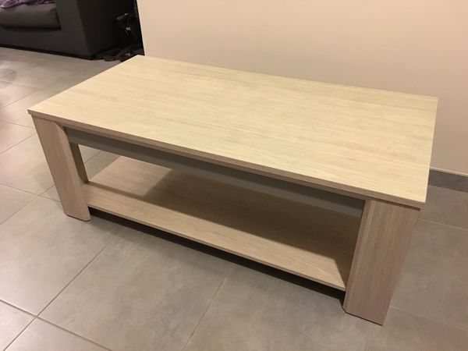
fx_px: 392
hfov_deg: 61.7
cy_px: 176
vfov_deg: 48.2
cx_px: 234
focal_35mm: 29
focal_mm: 4.15
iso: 320
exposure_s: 1/17
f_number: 2.2
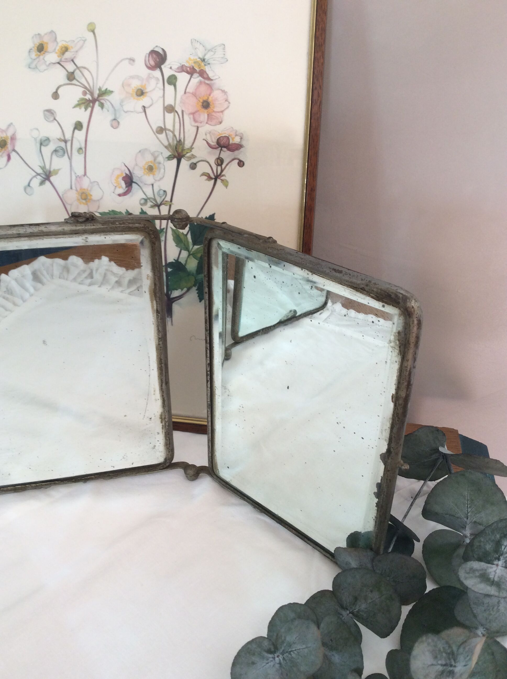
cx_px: 254
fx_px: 627
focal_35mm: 32
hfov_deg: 44.1
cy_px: 340
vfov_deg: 56.9
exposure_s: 1/50
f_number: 2.4
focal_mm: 3.3
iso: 40
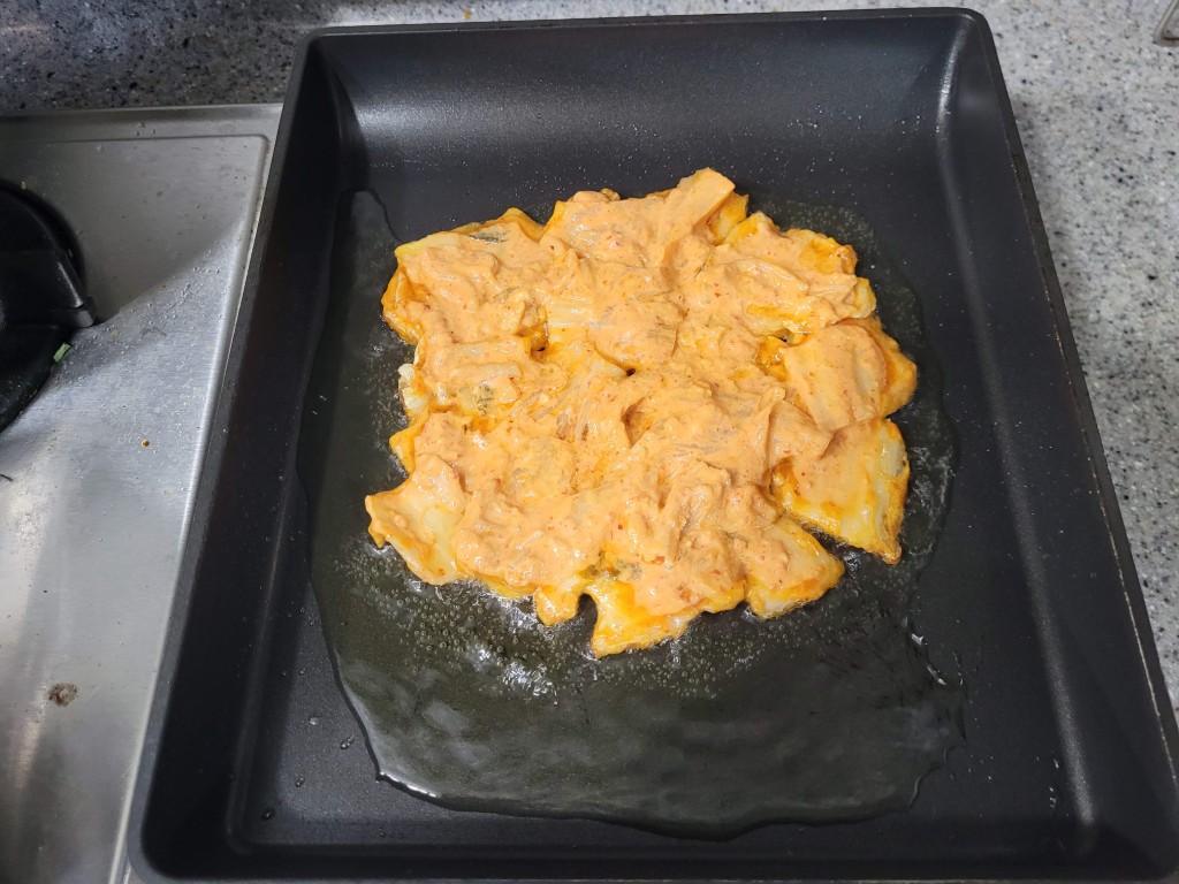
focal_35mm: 26
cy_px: 442
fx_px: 886
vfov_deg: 53.1
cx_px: 590
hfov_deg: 67.3
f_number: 1.8
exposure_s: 1/40
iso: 400
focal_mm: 5.4
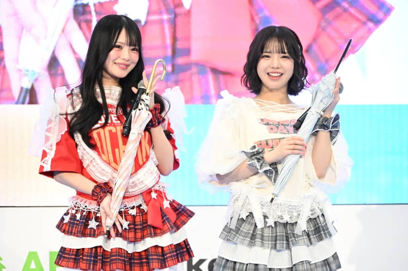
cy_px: 136
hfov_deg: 9.8
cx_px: 204
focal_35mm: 210
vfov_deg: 6.5
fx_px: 2379
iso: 6400
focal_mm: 140
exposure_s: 1/250
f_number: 6.3
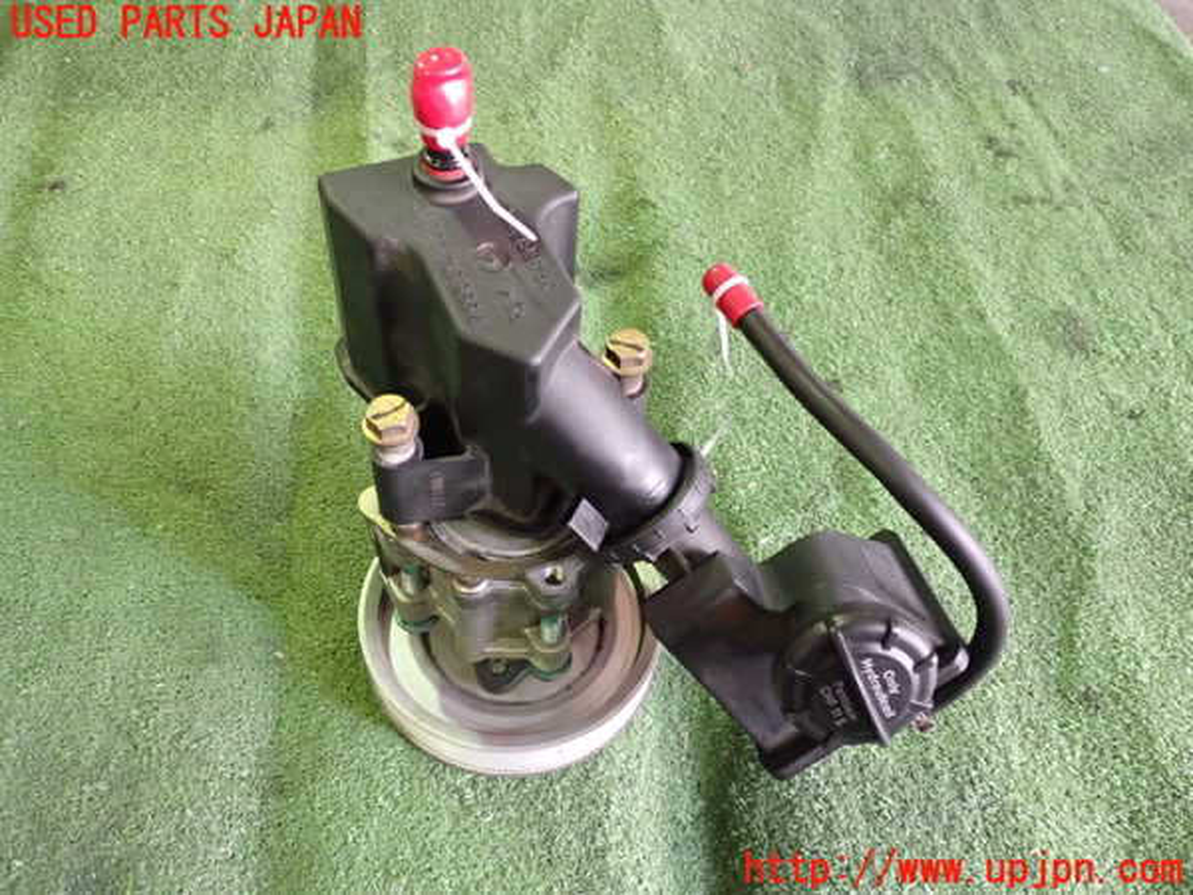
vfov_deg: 46.8
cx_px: 596
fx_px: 1034
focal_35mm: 30
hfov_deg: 60.0
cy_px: 448
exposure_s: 1/30
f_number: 2.3
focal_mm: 5.4
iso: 500
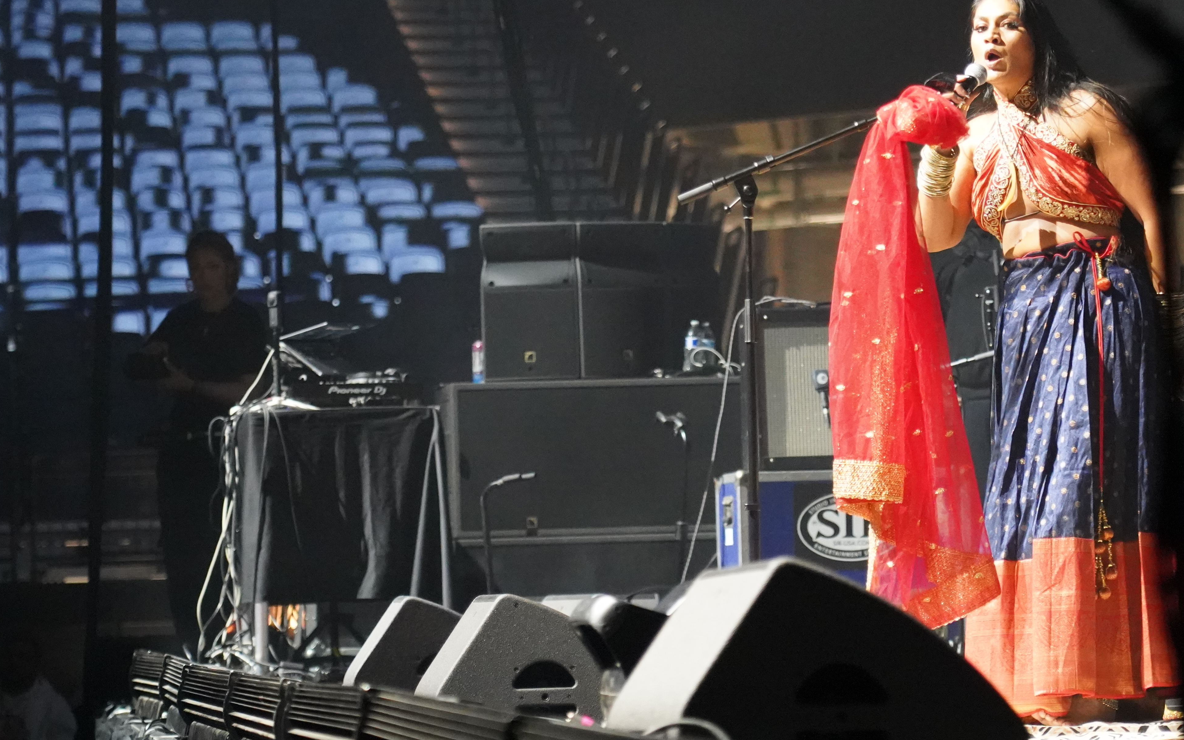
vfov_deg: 7.9
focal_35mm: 166
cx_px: 574
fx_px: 5356
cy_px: 309
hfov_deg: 12.6
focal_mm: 105
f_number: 4
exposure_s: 1/160
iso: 12800
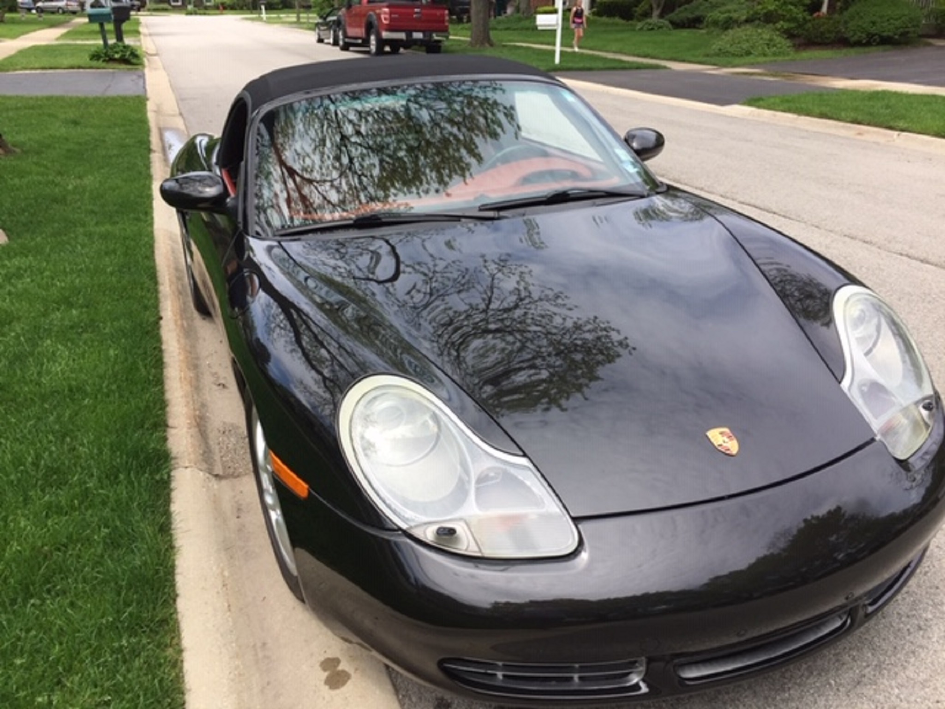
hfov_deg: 61.7
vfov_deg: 48.2
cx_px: 472
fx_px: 792
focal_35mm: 29
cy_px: 354
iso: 32
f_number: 2.2
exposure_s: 1/989
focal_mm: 4.15
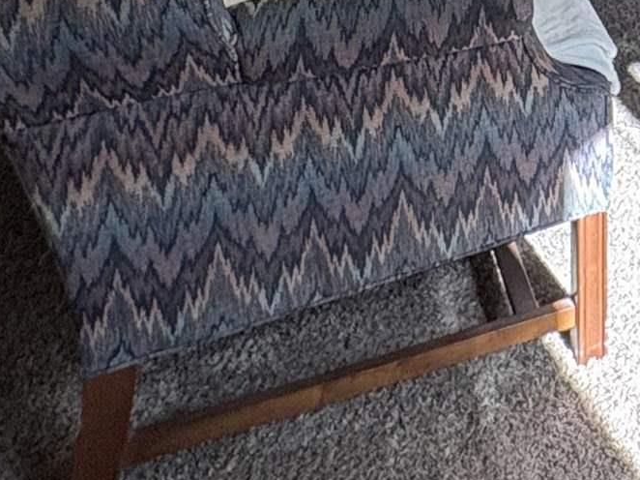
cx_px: 872
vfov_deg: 16.0
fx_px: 1201
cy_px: -554
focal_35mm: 65
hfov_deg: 25.0
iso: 200
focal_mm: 2.22
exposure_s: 1/120
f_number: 2.2
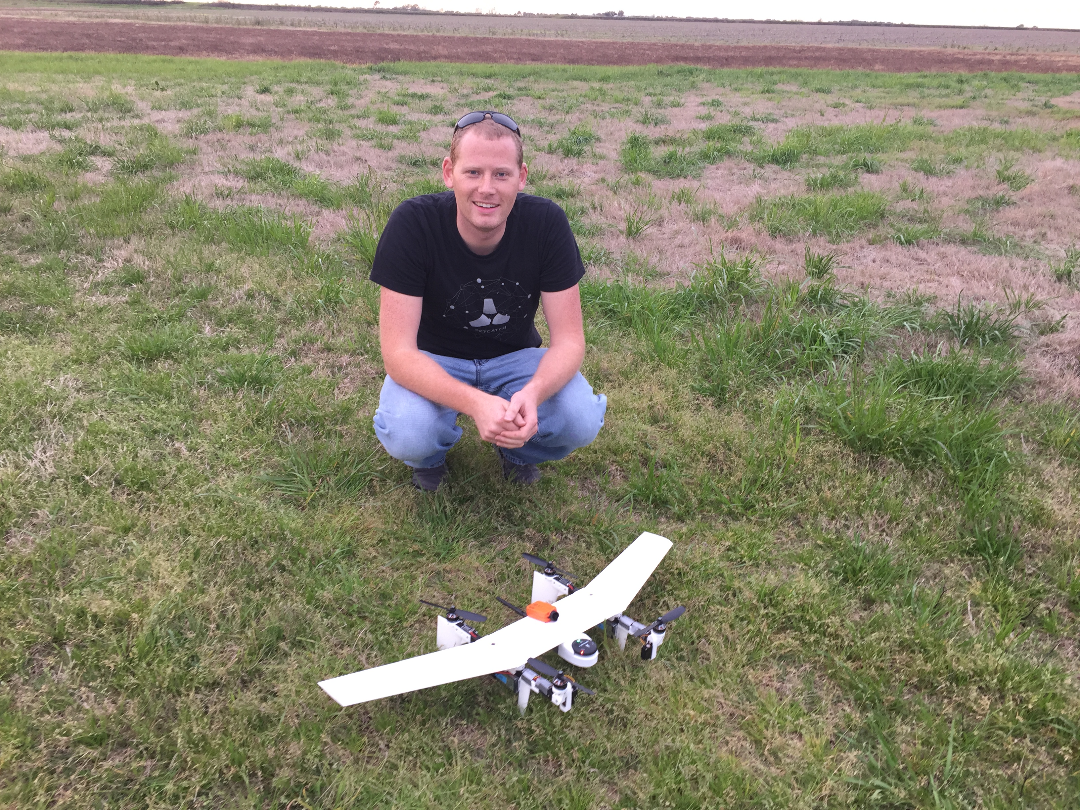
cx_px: 540
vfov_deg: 48.2
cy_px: 405
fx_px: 905
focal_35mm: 29
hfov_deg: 61.7
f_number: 2.2
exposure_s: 1/60
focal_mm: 4.15
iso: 40
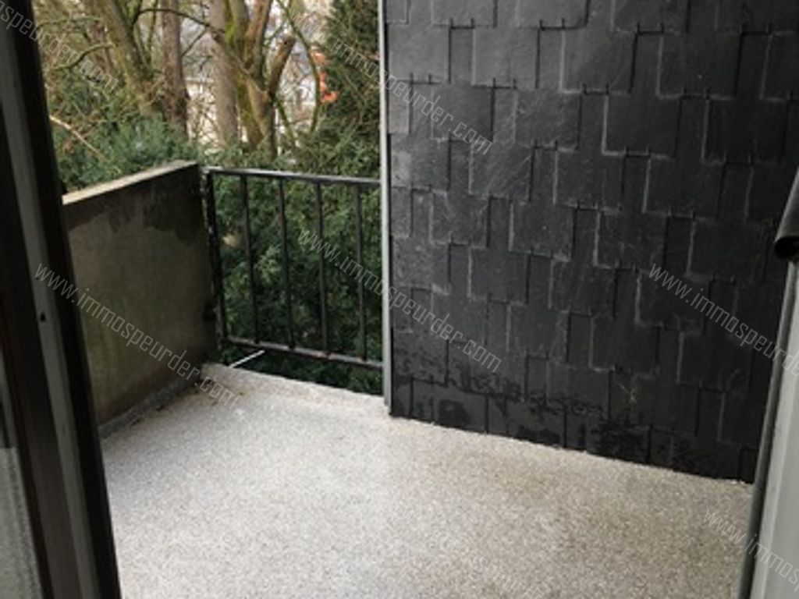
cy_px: 300
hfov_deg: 61.7
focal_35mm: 29
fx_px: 669
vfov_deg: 48.2
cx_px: 400
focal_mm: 4.15
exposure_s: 1/100
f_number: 2.2
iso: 25
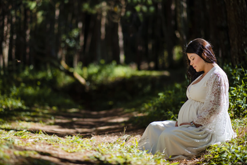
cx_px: 112
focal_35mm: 95
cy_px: 75
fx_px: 652
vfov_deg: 14.4
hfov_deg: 21.4
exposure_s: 1/1250
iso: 100
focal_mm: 85
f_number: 1.8
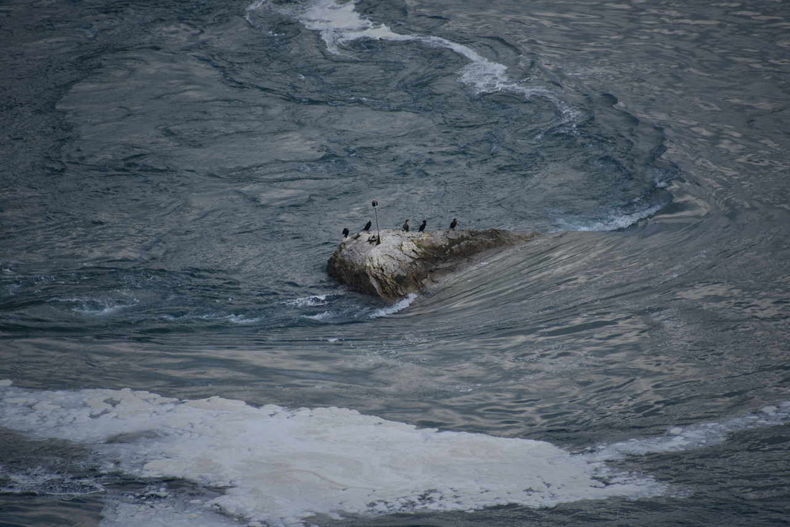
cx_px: 395
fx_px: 6584
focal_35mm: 300
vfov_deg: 4.6
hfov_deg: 6.9
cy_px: 264
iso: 140
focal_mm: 300
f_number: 5.6
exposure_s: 1/640
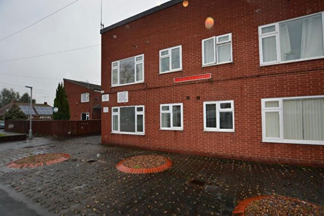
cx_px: 170
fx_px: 144
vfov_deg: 73.8
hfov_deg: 96.6
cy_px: 109
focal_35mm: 16
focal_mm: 10
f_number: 3.5
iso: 180
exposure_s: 1/200
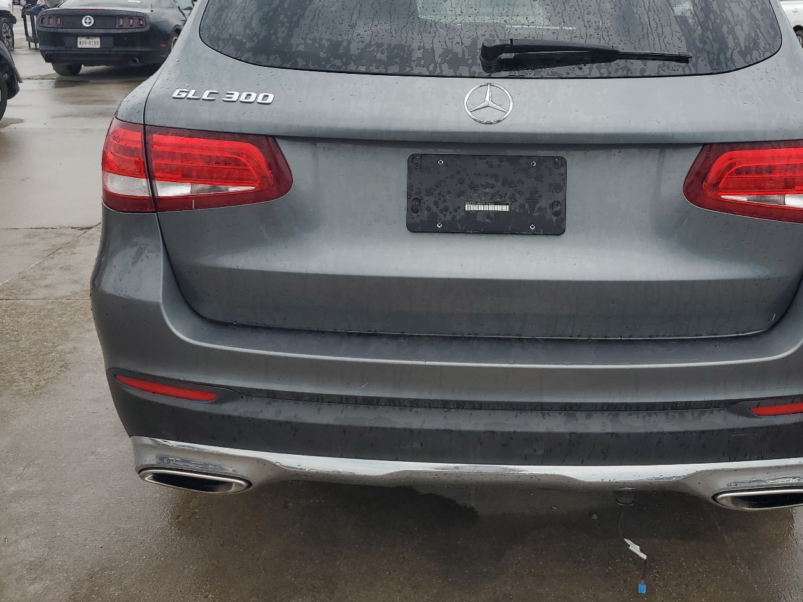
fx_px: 765
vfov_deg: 42.6
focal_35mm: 33
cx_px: 461
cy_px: 221
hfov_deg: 55.1
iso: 50
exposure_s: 1/714
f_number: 1.5
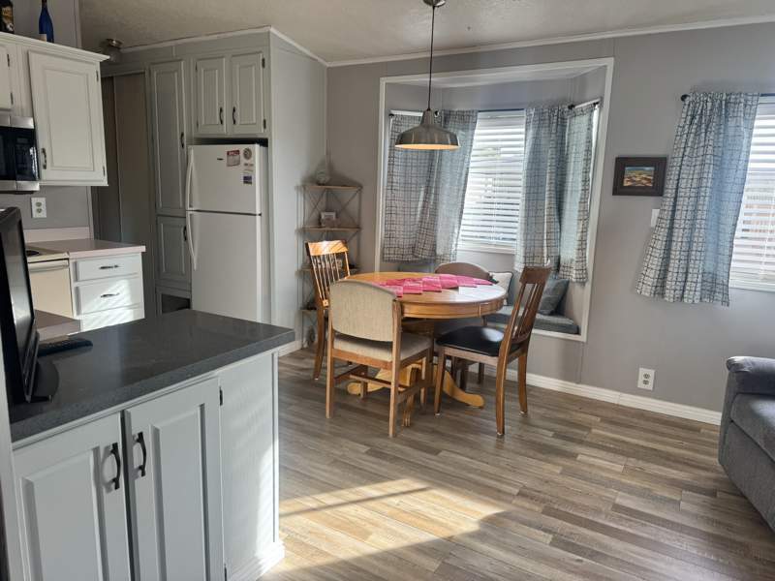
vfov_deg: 56.8
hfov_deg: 71.6
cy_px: 290
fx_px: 537
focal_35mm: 24
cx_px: 388
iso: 80
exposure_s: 1/213
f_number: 1.78
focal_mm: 6.76
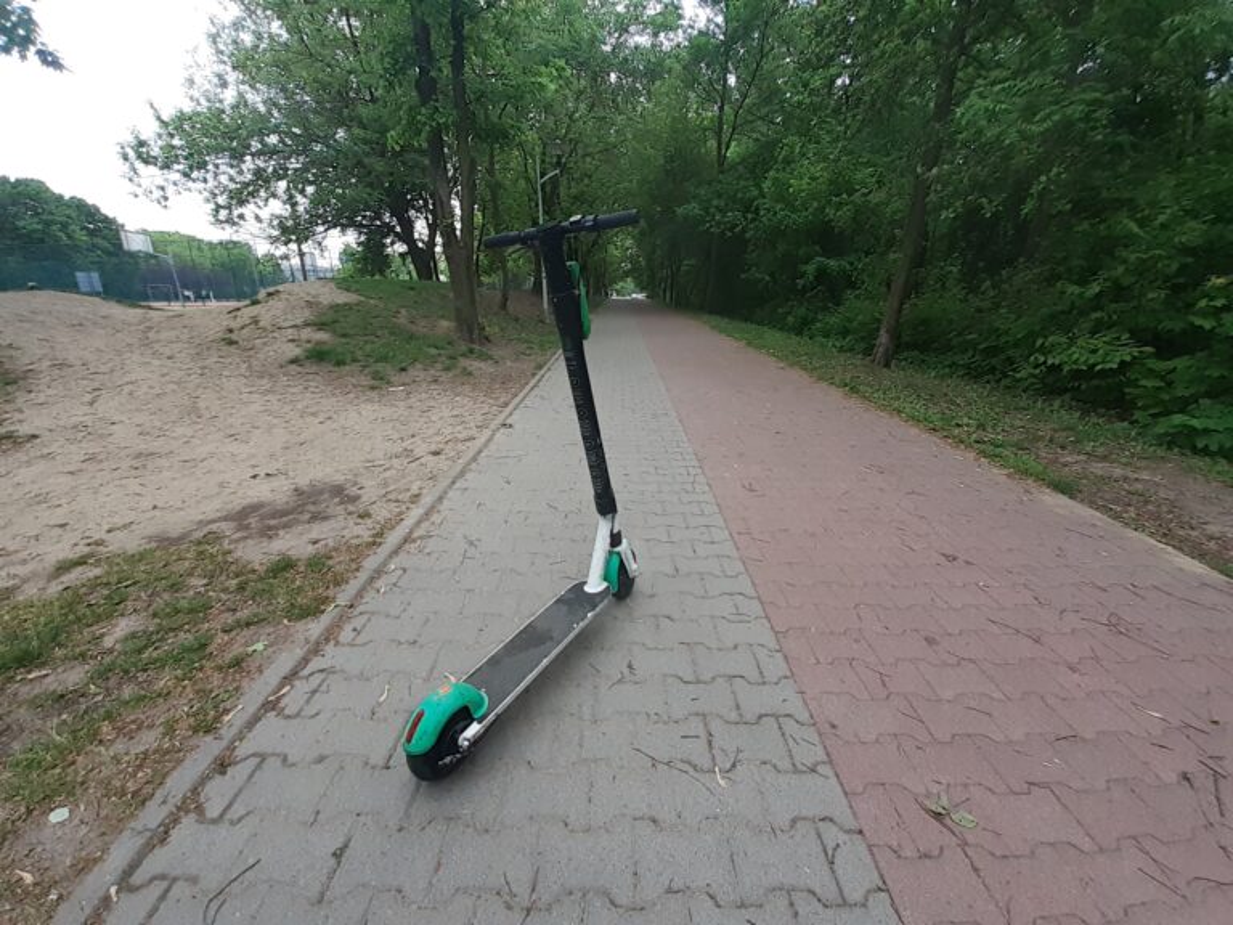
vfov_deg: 89.9
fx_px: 463
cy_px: 462
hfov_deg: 106.2
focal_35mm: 13
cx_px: 616
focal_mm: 1.13
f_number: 2.2
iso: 40
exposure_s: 1/111
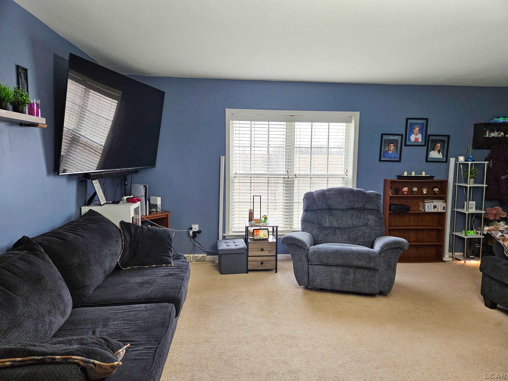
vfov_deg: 58.9
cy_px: 190
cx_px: 254
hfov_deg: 73.9
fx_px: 338
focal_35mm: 23
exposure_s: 1/120
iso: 500
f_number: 1.8
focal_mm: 5.4
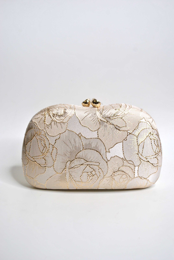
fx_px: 282
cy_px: 130
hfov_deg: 34.3
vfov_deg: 49.5
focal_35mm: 39
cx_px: 87
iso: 200
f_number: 4.2
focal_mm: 26
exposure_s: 1/200
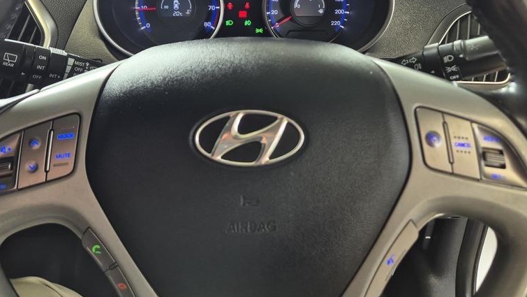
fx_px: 475
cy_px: 46
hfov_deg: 57.9
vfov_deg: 33.3
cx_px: 239
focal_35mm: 34
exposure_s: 1/100
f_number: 1.8
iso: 160
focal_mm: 5.4
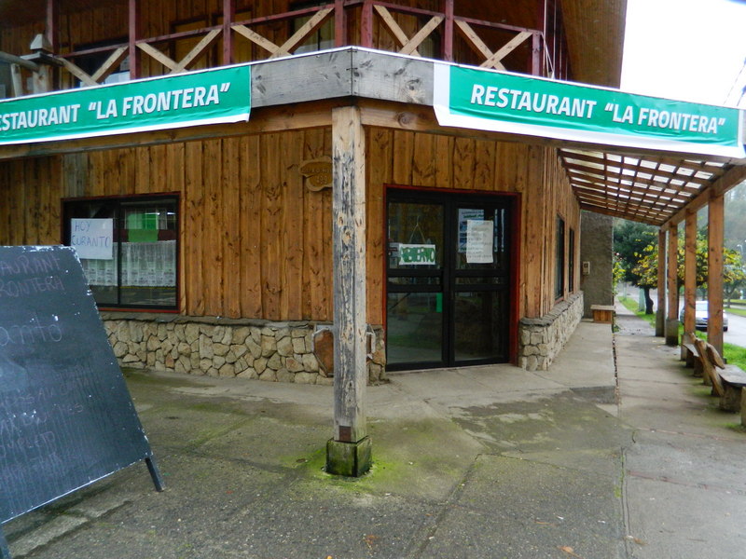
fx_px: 539
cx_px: 373
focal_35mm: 25
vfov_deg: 54.9
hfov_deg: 69.4
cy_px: 280
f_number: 3.1
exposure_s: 1/30
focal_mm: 4.5
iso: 220
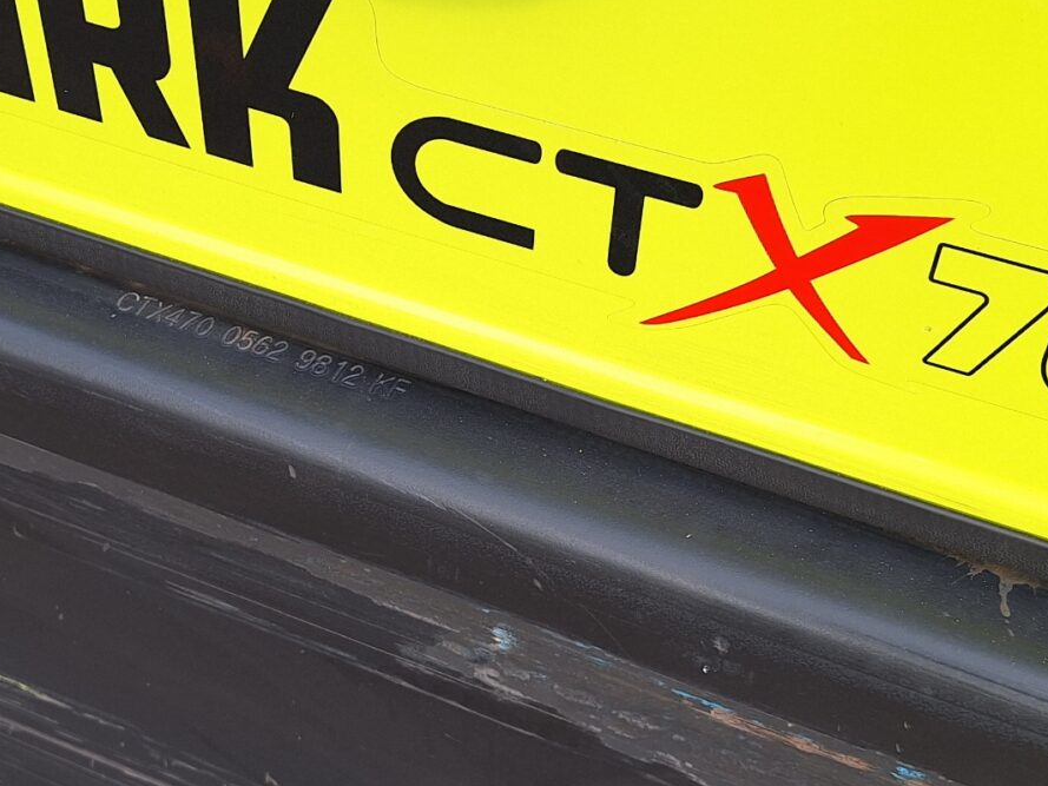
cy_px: 448
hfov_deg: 36.0
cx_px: 396
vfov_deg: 27.5
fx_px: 1605
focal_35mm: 53
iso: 40
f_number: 1.8
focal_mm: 5.54
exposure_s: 1/179
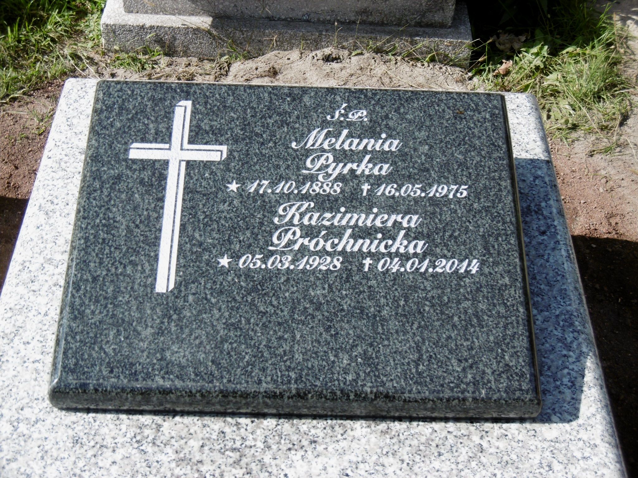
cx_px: 319
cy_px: 239
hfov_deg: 32.7
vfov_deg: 24.8
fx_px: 1087
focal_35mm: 59
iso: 100
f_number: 4.2
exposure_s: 1/500
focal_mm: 10.5
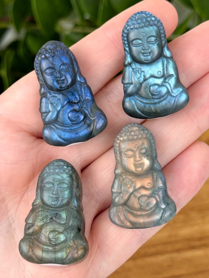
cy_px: 139
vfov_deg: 39.7
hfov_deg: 30.3
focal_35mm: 48
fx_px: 386
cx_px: 104
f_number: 1.8
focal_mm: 6.76
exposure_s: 1/140
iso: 50
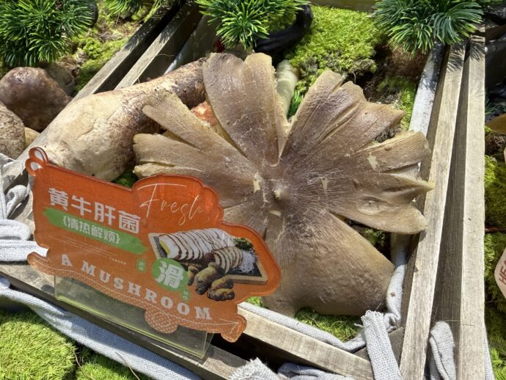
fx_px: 351
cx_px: 253
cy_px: 190
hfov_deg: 71.6
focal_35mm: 24
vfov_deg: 56.8
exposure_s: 1/100
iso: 200
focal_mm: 2.22
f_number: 2.2
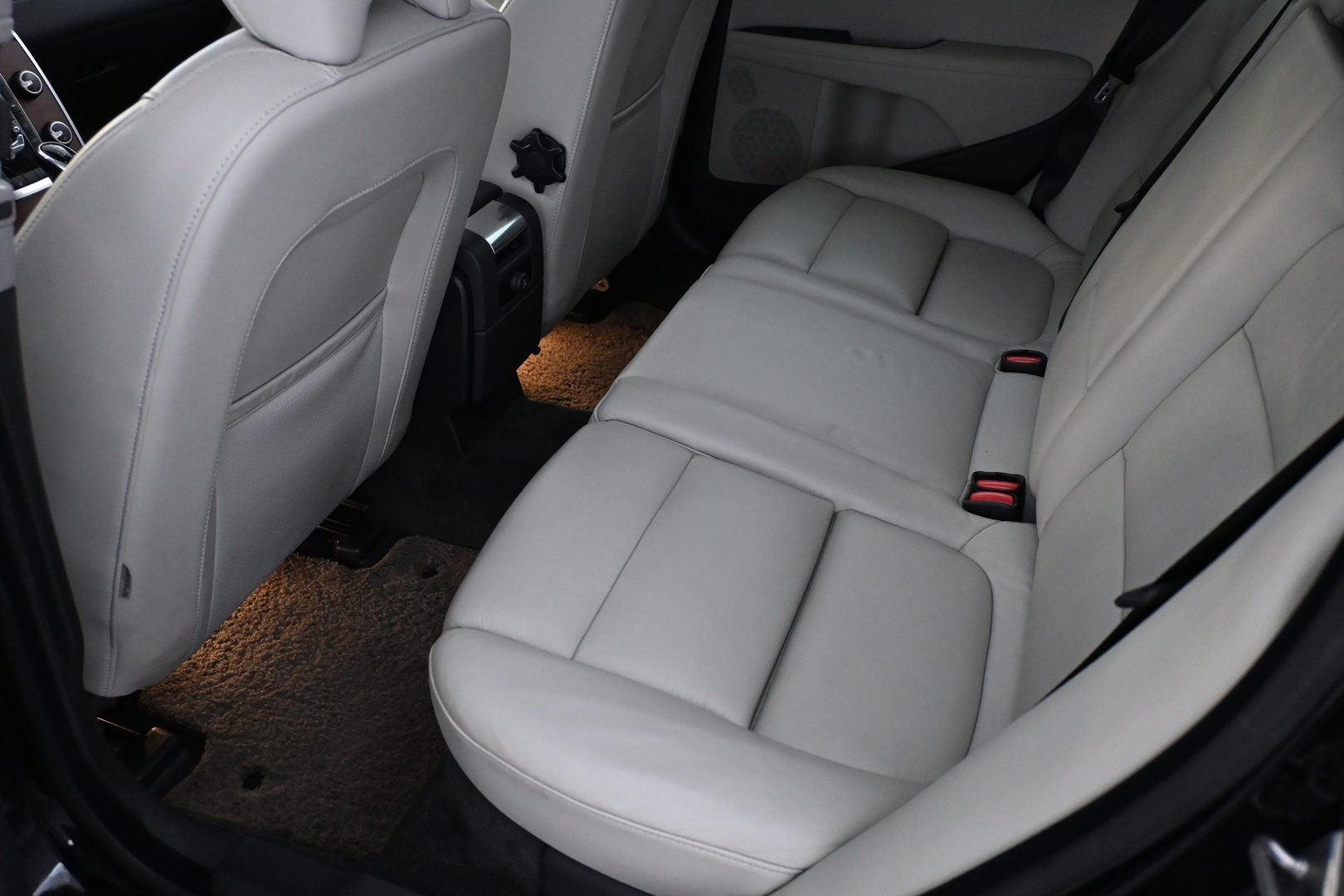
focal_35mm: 31
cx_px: 672
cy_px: 448
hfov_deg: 60.7
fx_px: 1148
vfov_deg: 42.6
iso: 3200
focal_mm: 20.5
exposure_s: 1/60
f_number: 3.8
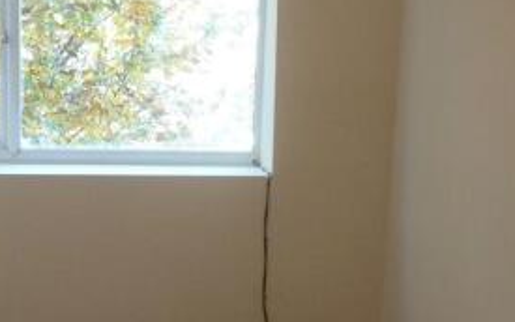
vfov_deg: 17.3
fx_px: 1039
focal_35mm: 74
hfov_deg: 27.6
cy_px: 312
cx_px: 150
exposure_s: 1/50
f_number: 3.6
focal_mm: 5.9
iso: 400
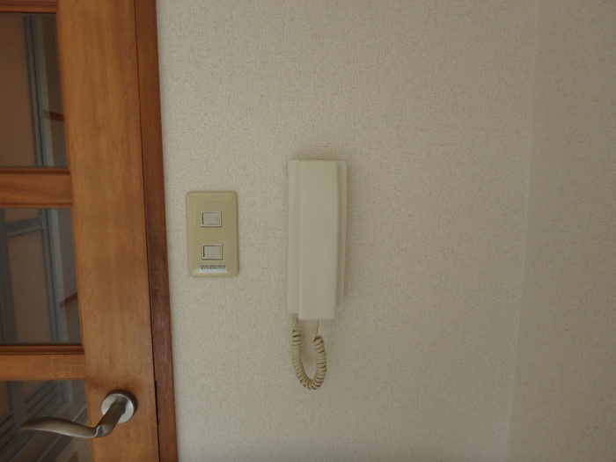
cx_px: 308
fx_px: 374
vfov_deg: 63.4
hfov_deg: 79.0
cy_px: 231
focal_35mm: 21
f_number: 3.5
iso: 200
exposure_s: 1/50
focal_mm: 3.7
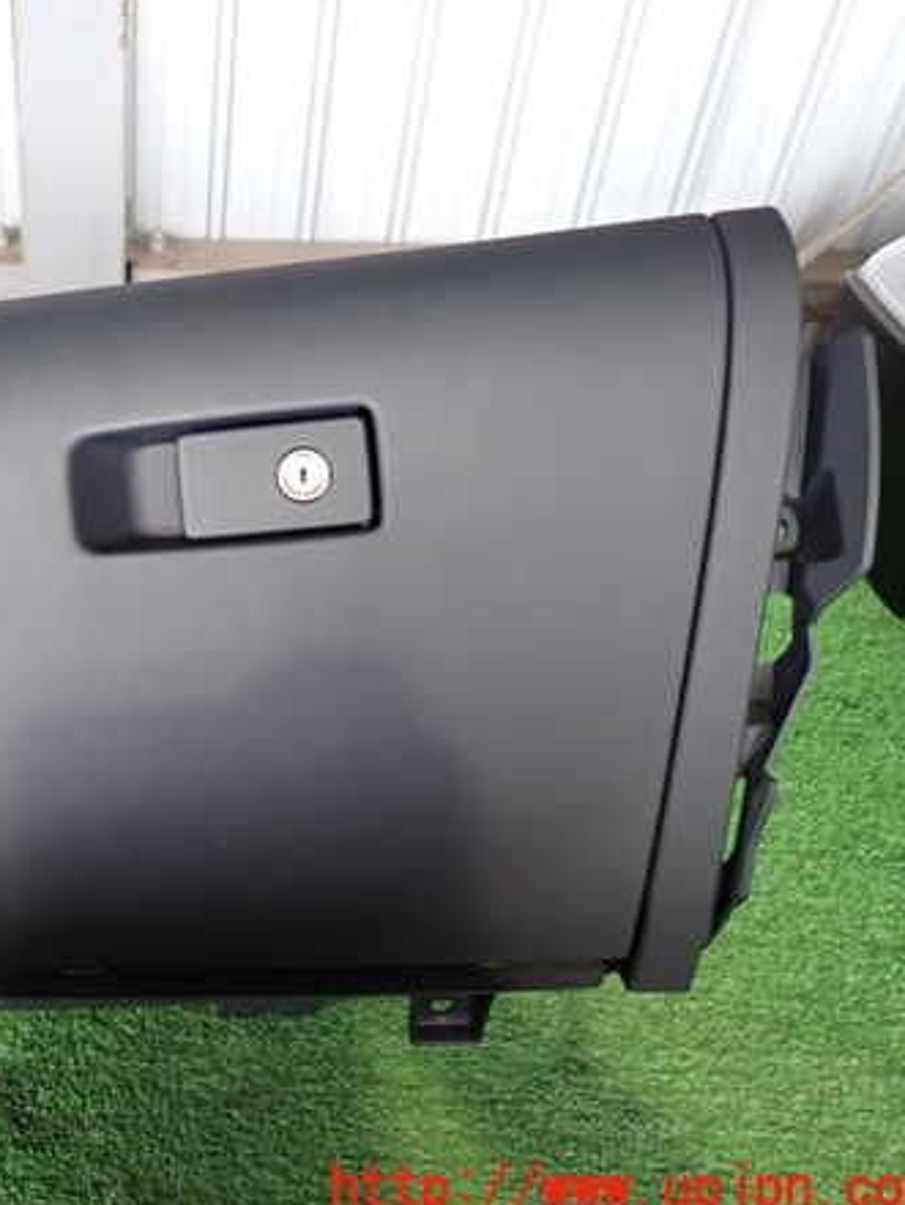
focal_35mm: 34
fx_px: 1185
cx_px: 129
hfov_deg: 39.4
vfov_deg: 53.9
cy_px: 609
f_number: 2
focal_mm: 4.5
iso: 250
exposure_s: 1/30
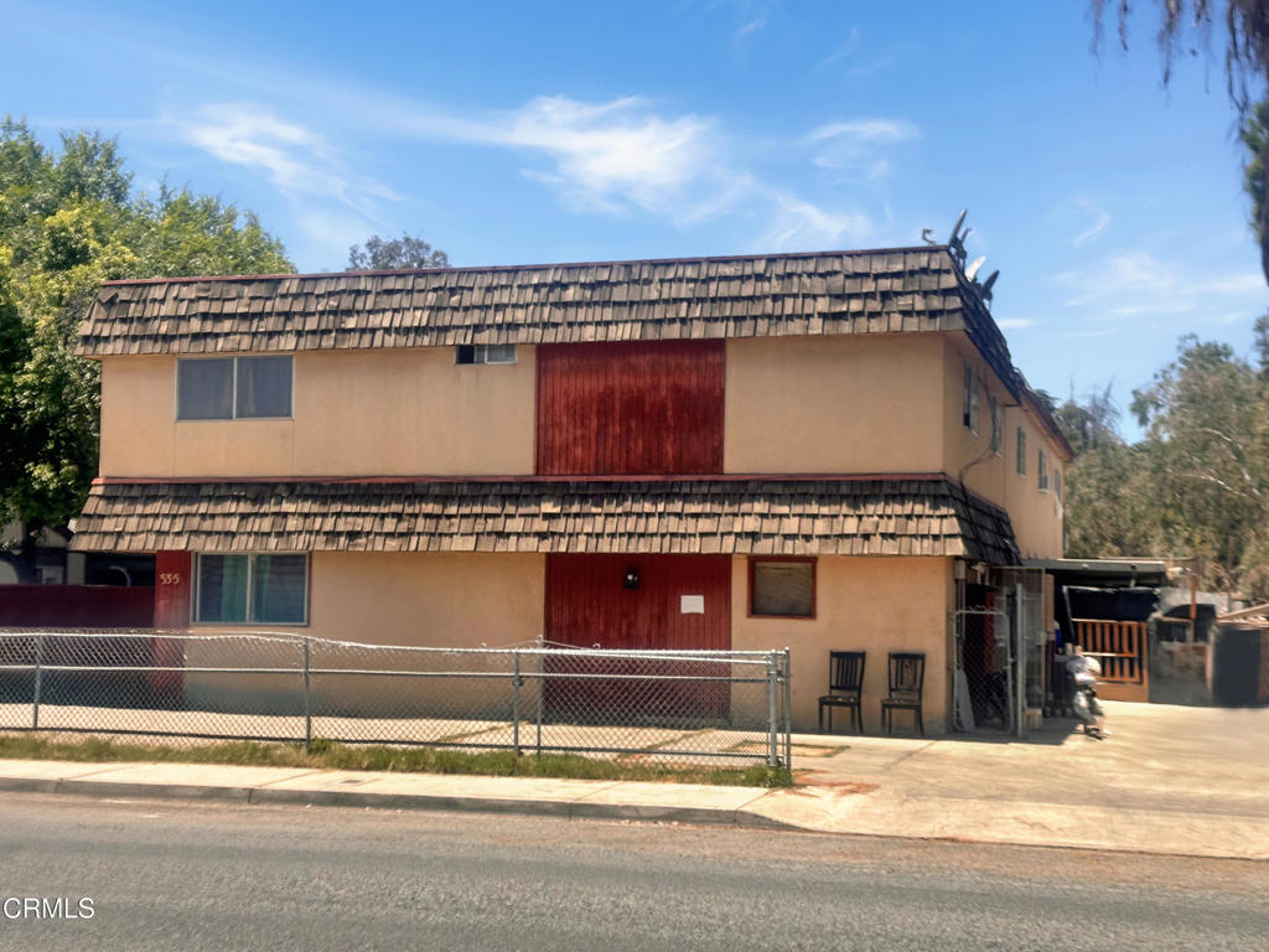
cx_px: 634
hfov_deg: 39.7
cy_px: 476
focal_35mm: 48
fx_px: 1760
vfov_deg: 30.3
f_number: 1.78
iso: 64
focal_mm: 6.86
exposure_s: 1/2890
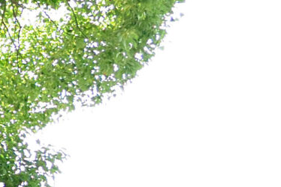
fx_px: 1069
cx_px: -554
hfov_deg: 10.6
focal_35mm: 137
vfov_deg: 9.8
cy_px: 243
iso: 800
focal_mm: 20
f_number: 6.3
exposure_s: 1/250
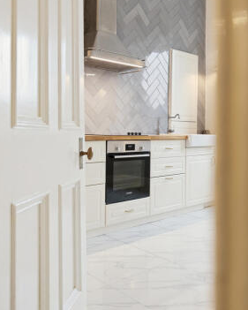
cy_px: 130
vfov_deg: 51.3
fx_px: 321
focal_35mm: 35
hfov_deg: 42.2
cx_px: 125
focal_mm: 20
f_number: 2.8
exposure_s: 1/60
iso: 800
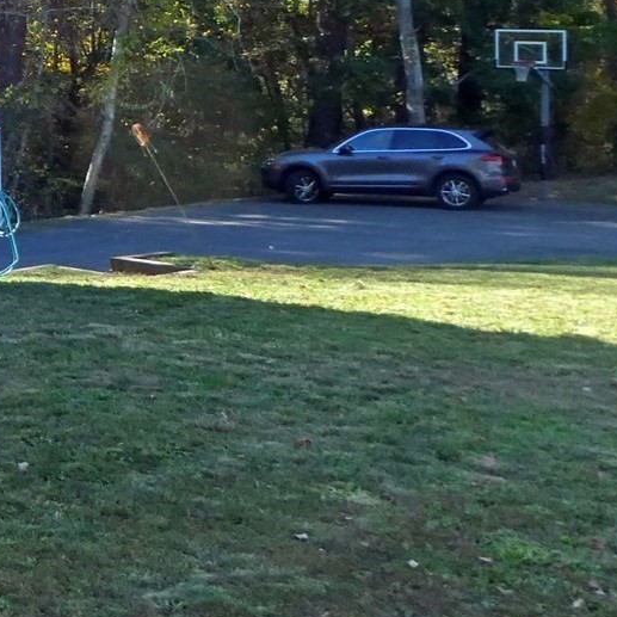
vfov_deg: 20.0
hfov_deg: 16.6
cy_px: 4
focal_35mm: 84
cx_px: -550
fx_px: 1694
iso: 80
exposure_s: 1/250
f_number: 3.3
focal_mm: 4.3
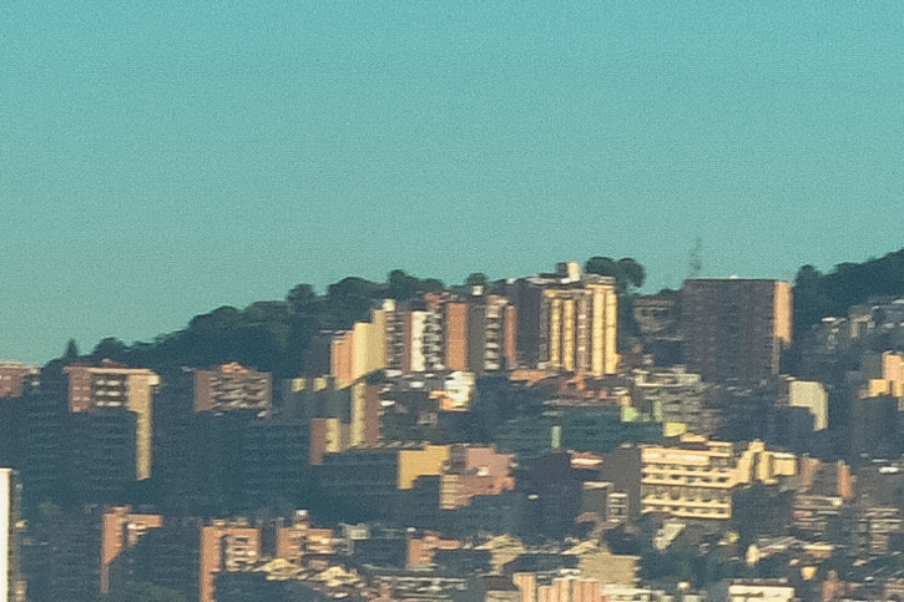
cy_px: 1430
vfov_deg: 1.8
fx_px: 19631
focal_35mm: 782
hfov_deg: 2.6
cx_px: 657
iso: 1000
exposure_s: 1/400
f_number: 18
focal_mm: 135
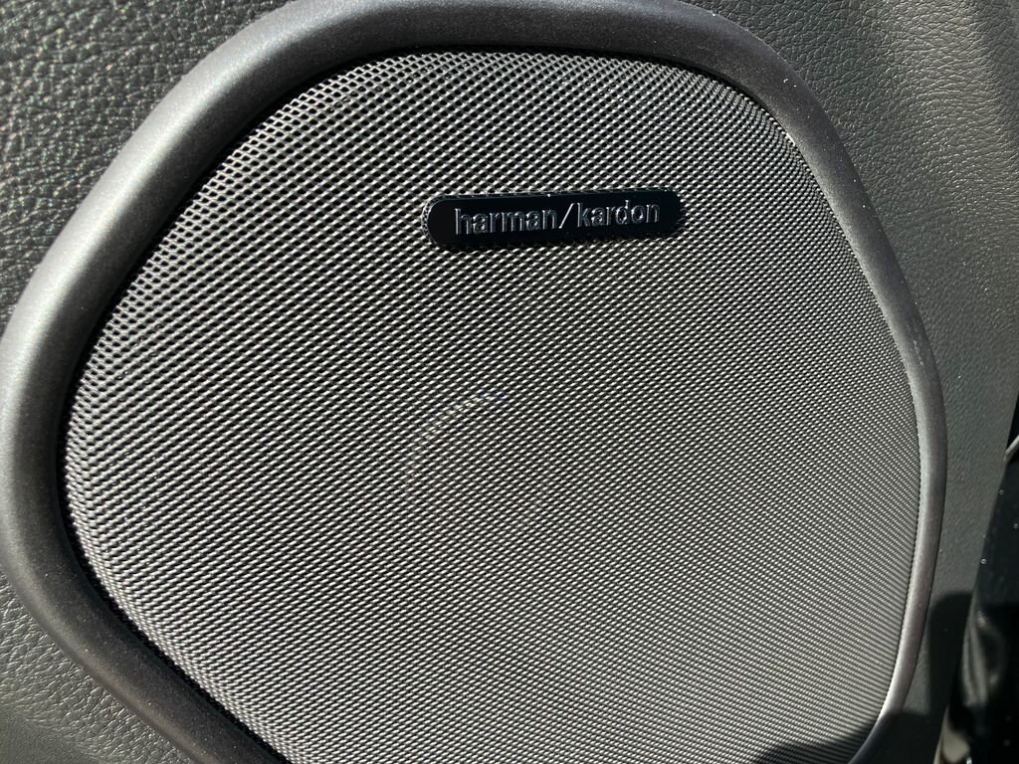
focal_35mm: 28
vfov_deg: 49.7
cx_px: 510
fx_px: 824
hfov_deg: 63.4
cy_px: 382
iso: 25
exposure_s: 1/248
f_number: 1.8
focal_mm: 3.99
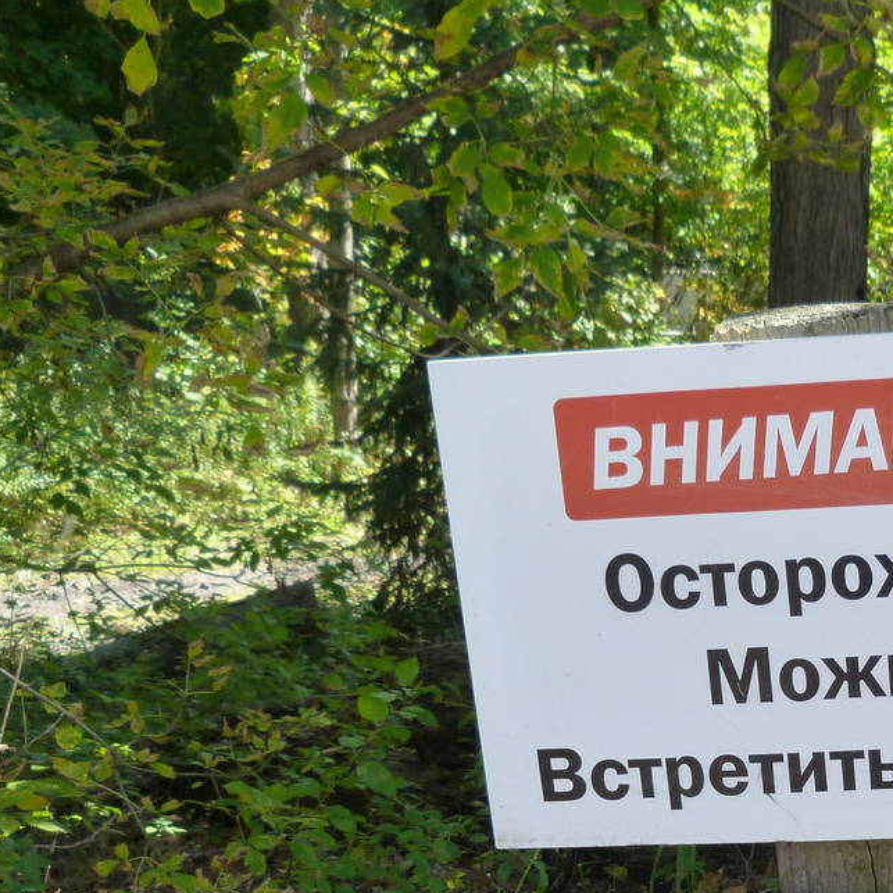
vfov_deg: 29.8
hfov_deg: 29.5
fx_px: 1605
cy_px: 799
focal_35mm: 55
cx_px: 840
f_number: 3.6
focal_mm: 4.5
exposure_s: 1/125
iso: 125
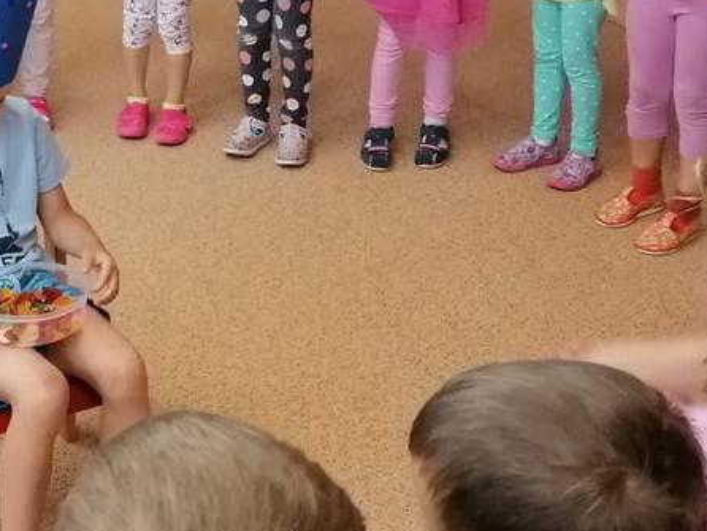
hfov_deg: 23.9
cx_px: 193
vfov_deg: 18.0
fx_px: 1655
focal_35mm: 81
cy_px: 70
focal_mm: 4.75
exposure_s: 1/100
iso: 400
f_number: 1.8
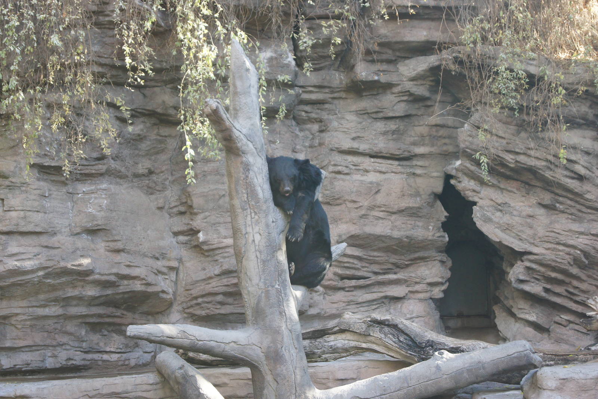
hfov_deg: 24.6
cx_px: 299
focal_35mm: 82
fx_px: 1370
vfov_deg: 16.6
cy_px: 200
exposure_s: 1/100
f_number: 5.6
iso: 640
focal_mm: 55
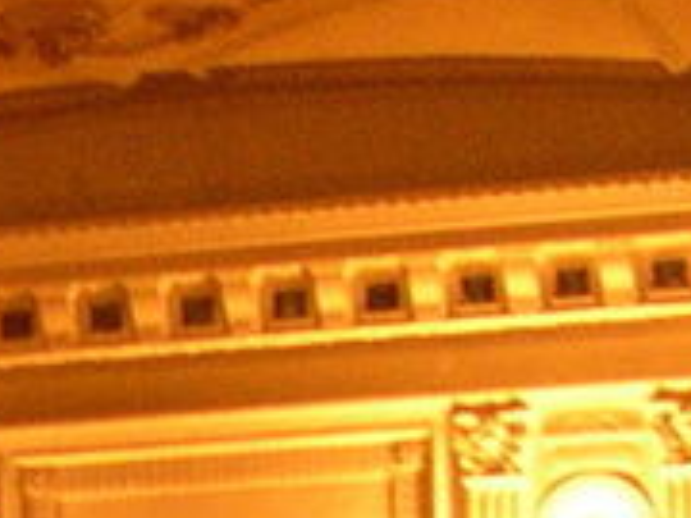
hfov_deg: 7.6
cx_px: -457
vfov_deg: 5.5
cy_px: 1462
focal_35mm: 254
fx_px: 5070
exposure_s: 1/1.8
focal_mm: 8
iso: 400
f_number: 2.8
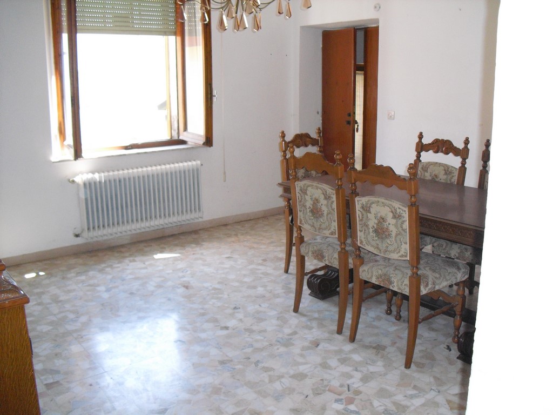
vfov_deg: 39.7
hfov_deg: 51.4
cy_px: 208
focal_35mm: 36
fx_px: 575
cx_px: 276
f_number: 3.1
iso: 400
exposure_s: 1/200
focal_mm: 6.3
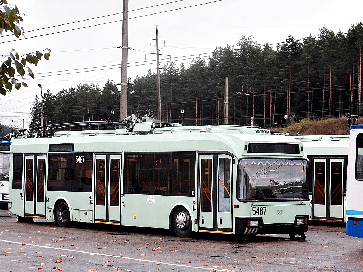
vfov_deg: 13.7
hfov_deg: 18.2
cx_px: 182
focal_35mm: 108
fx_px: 1133
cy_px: 136
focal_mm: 19.8
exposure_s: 1/60
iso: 100
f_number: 5.2
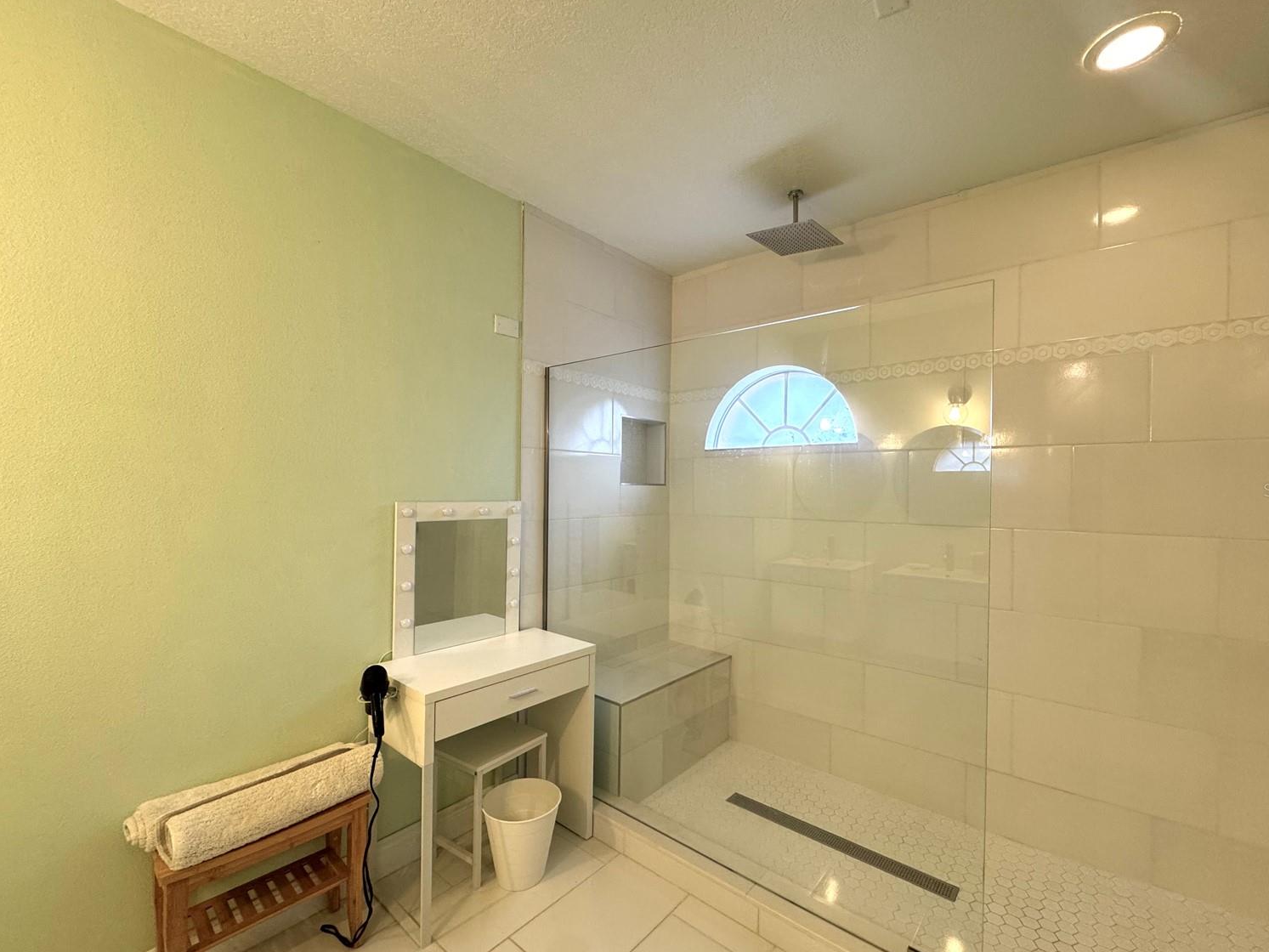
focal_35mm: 15
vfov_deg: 81.7
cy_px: 490
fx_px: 550
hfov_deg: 98.1
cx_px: 664
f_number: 2.2
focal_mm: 2.22
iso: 200
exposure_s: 1/120
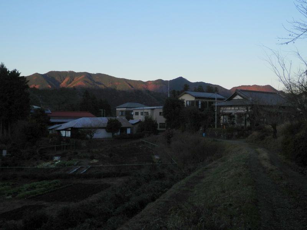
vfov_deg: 38.7
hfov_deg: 50.1
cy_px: 115
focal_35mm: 37
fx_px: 328
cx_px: 154
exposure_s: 1/320
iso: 80
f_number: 3.6
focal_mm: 6.6
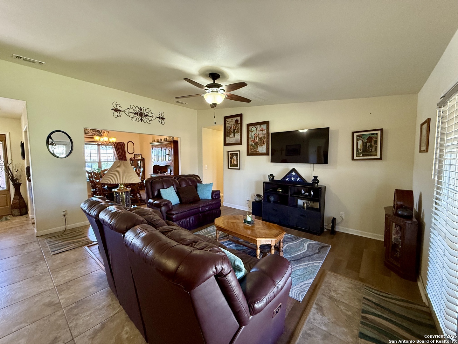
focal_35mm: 14
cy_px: 172
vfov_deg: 85.7
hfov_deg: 102.1
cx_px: 229
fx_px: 185
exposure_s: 1/60
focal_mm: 2.22
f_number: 2.2
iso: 500
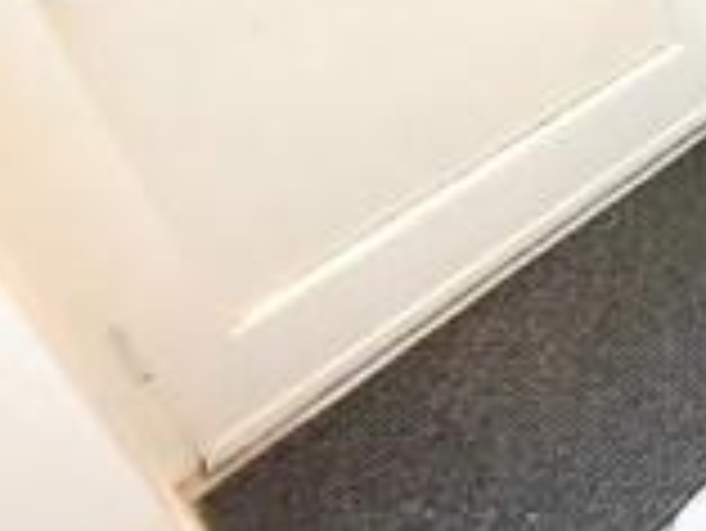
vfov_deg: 21.0
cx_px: 1167
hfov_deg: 24.2
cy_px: -376
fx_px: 1061
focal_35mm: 52
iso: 250
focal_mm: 2.22
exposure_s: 1/100
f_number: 2.2
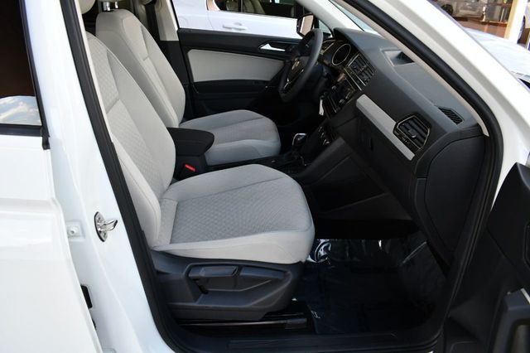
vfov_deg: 47.9
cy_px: 176
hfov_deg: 67.4
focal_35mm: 27
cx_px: 265
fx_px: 397
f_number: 5.6
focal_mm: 18
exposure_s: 1/250
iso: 400
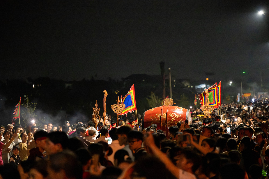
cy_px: 90
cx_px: 134
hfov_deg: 19.5
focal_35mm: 105
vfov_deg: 13.0
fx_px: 784
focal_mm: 105
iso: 25600
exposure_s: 1/250
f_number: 2.8
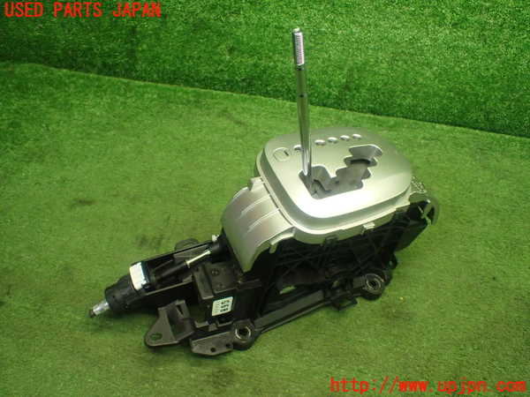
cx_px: 265
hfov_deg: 60.0
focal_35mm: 30
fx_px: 459
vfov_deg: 46.8
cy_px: 198
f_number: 2.3
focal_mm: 5.4
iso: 640
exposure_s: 1/125
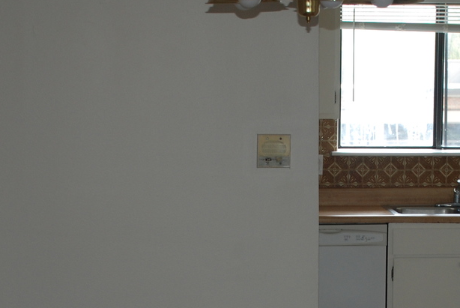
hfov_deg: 16.2
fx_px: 1612
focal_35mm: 126
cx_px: 288
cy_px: 269
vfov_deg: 10.9
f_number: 4.2
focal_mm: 32
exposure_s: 1/60
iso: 200
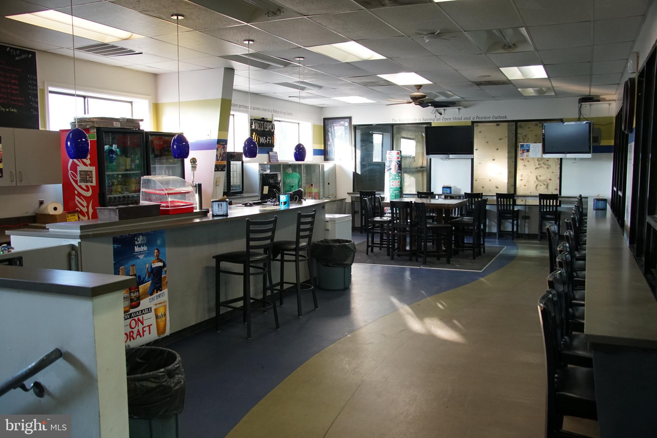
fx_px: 657
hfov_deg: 53.1
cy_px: 219
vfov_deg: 36.9
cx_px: 328
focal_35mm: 36
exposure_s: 1/160
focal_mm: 24
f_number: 4
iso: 1250
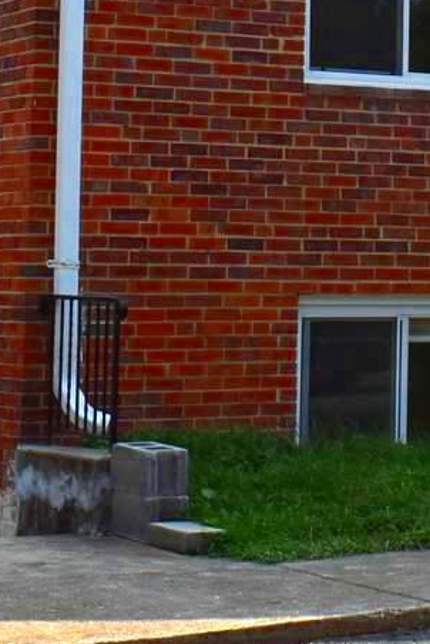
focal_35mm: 122
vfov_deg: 16.0
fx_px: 2186
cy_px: -184
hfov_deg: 10.9
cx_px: 572
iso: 100
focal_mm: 18
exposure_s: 1/200
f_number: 13
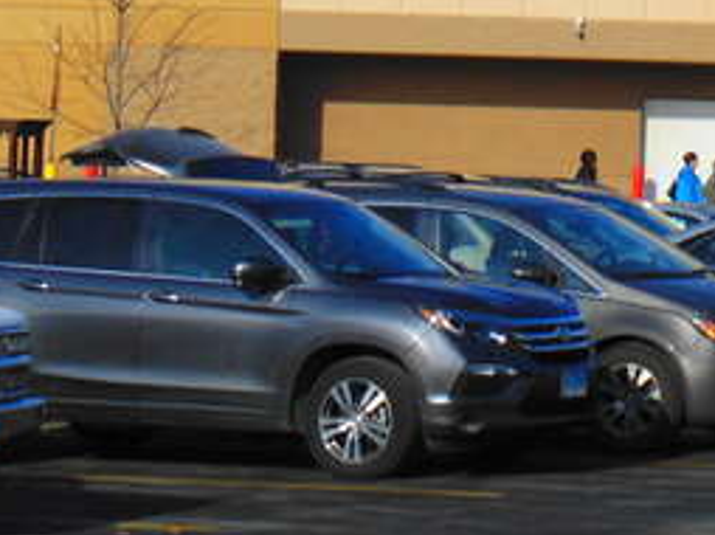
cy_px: -197
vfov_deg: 6.6
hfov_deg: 8.8
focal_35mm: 224
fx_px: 4622
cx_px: 783
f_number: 9.6
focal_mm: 12.8
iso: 80
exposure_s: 1/320
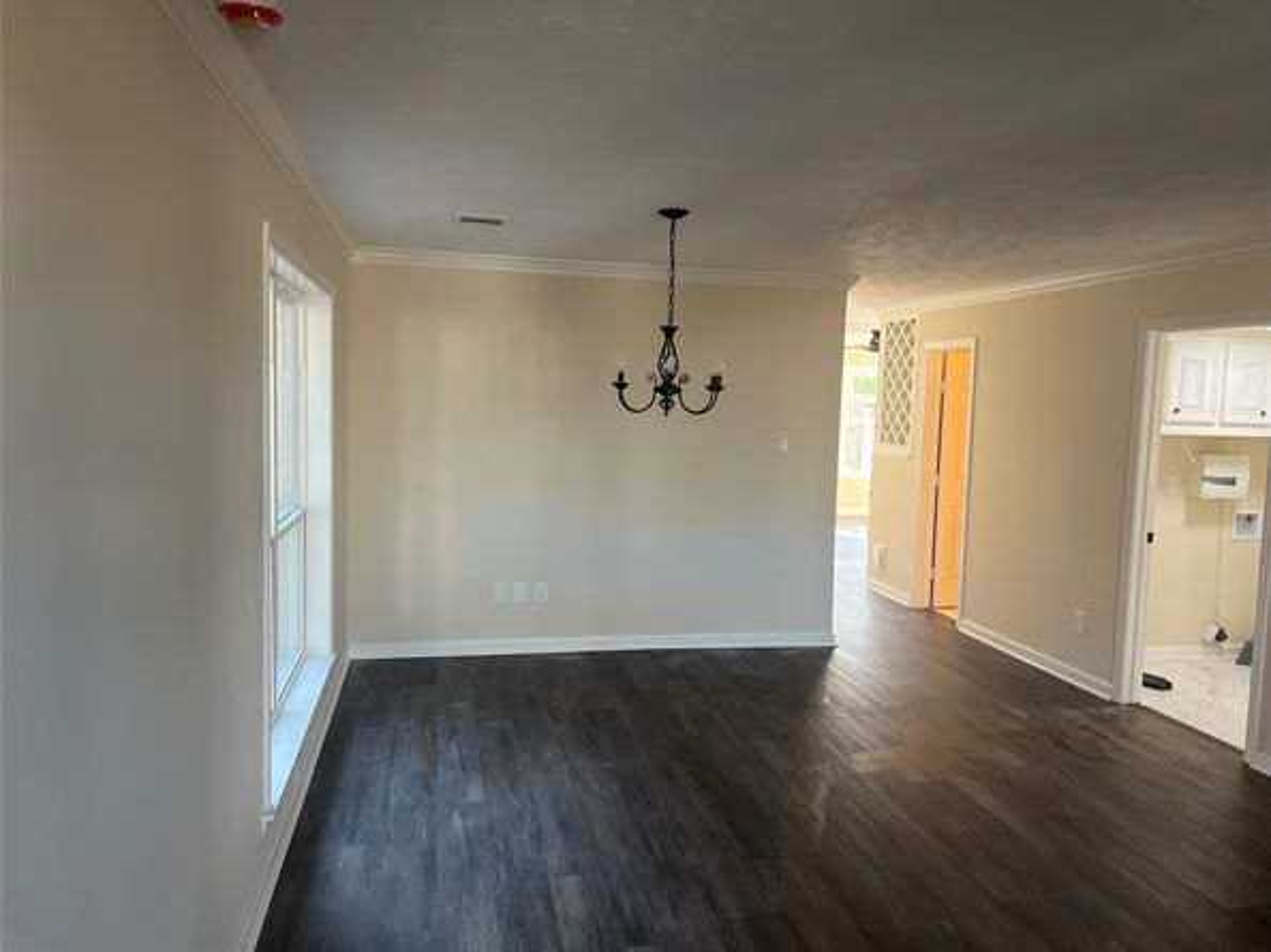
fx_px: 954
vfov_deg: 53.0
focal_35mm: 26
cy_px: 476
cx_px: 636
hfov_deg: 67.3
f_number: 1.5
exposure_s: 1/120
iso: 125
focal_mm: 5.7
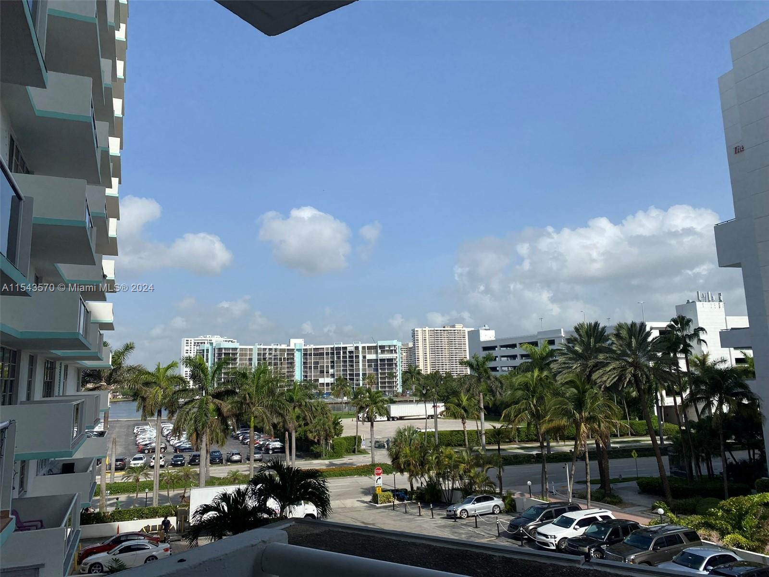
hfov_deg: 67.3
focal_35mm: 26
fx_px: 578
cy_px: 288
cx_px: 384
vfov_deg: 53.1
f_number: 1.8
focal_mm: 4.25
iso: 32
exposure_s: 1/4115
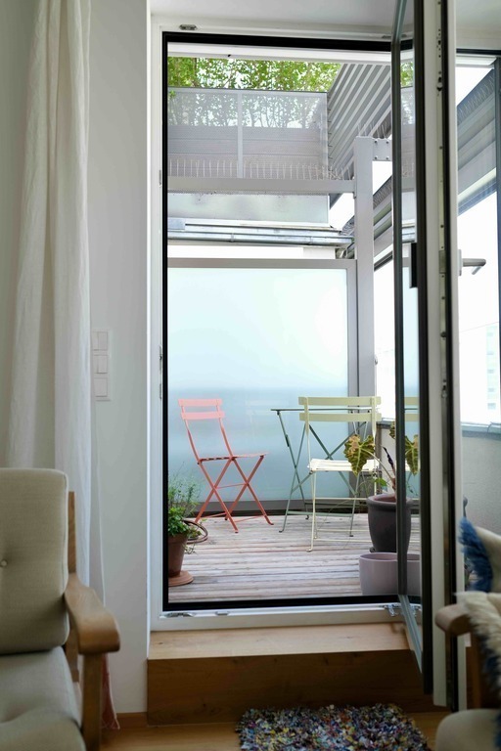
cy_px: 376
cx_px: 250
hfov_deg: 37.9
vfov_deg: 54.4
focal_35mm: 35
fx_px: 731
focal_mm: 23
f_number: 3.2
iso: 200
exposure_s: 1/125
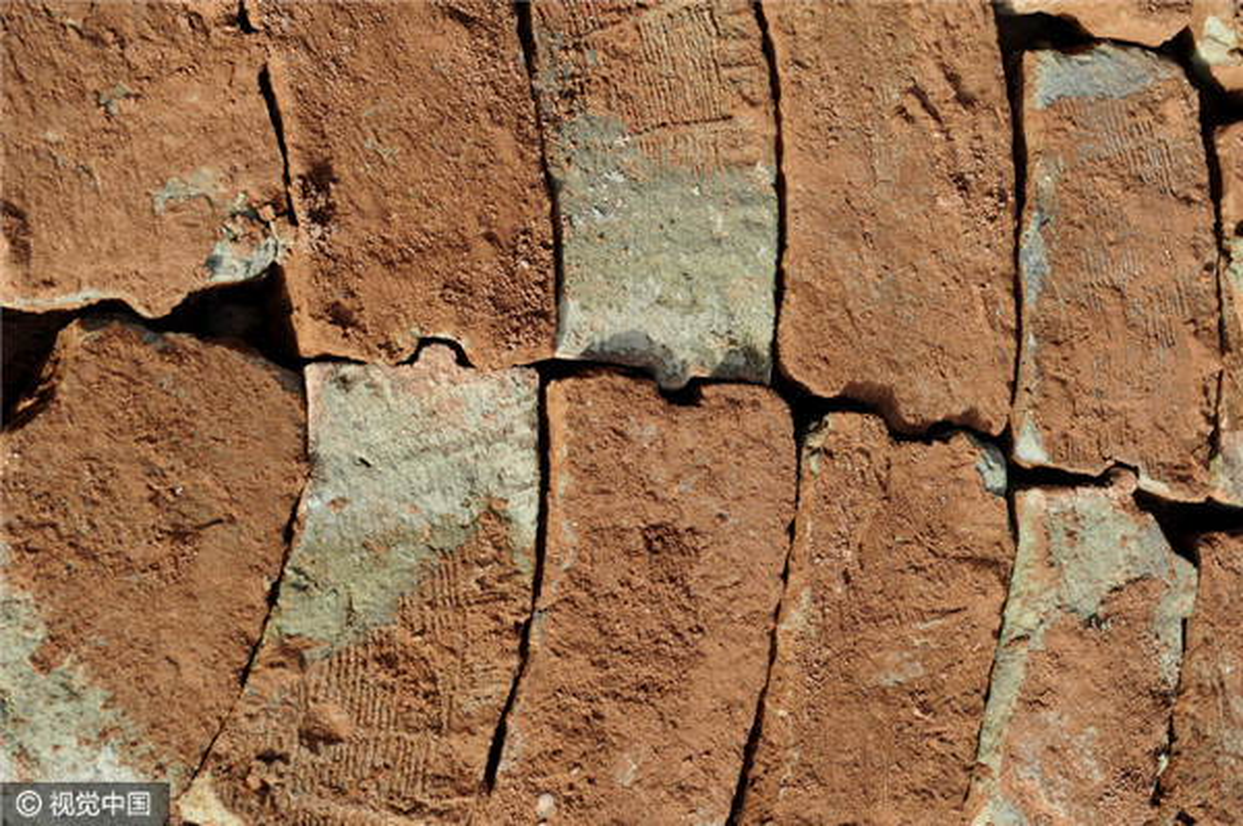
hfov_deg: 28.9
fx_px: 2415
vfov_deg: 19.4
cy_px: 413
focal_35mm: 70
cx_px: 622
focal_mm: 70
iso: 200
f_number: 5.6
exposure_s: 1/500
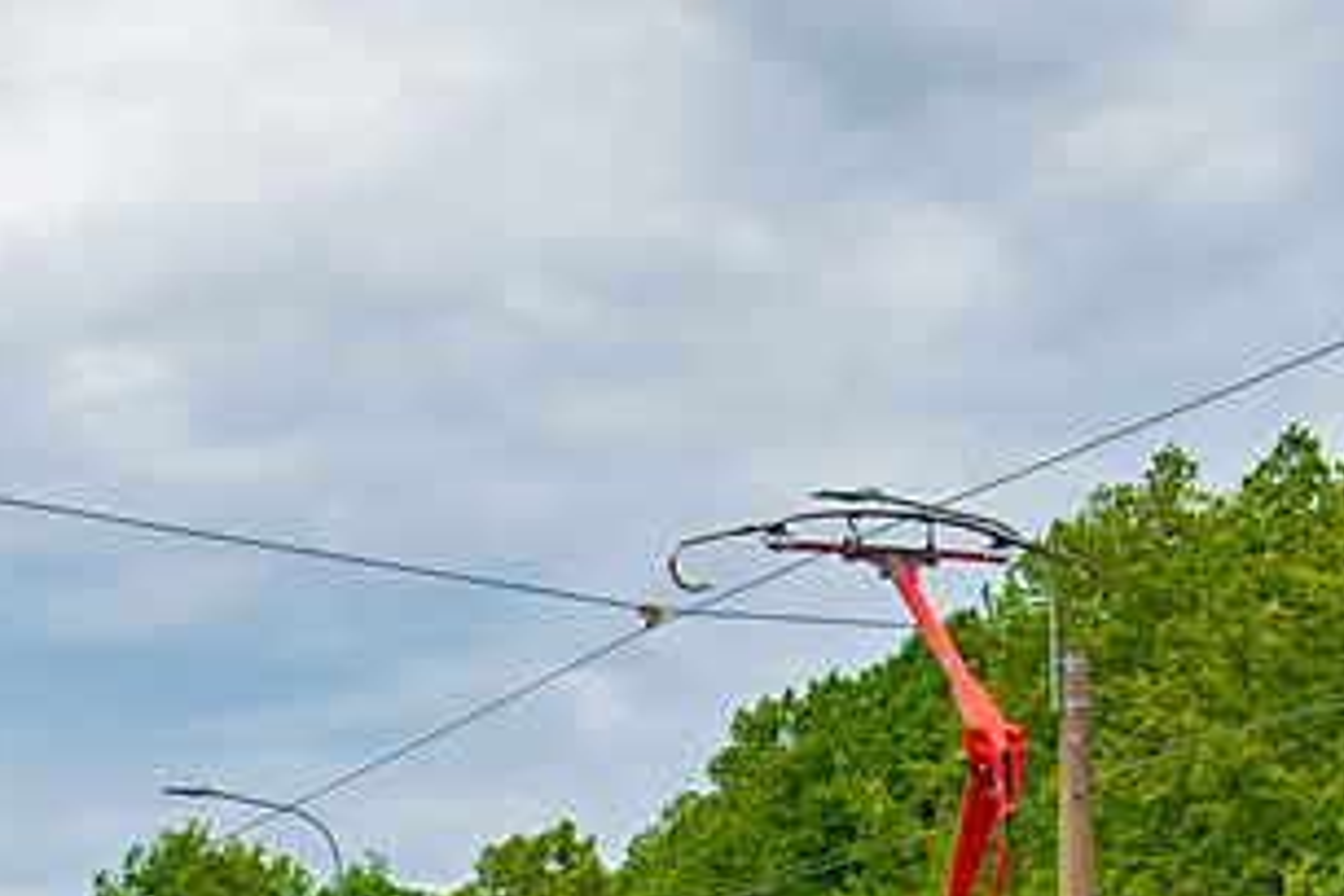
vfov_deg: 8.4
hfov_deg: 12.7
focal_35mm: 162
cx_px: 672
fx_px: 6048
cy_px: 1063
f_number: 5
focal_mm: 22
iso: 100
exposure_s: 1/800
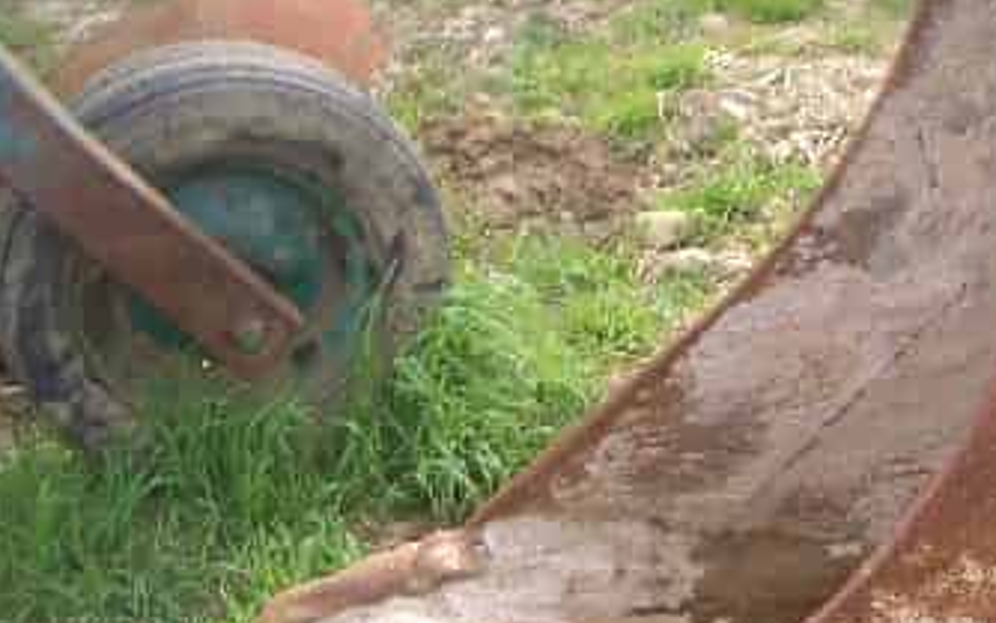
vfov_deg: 18.3
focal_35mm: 71
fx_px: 1928
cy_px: 426
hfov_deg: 27.6
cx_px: 942
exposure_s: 1/200
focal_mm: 5.8
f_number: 2.6
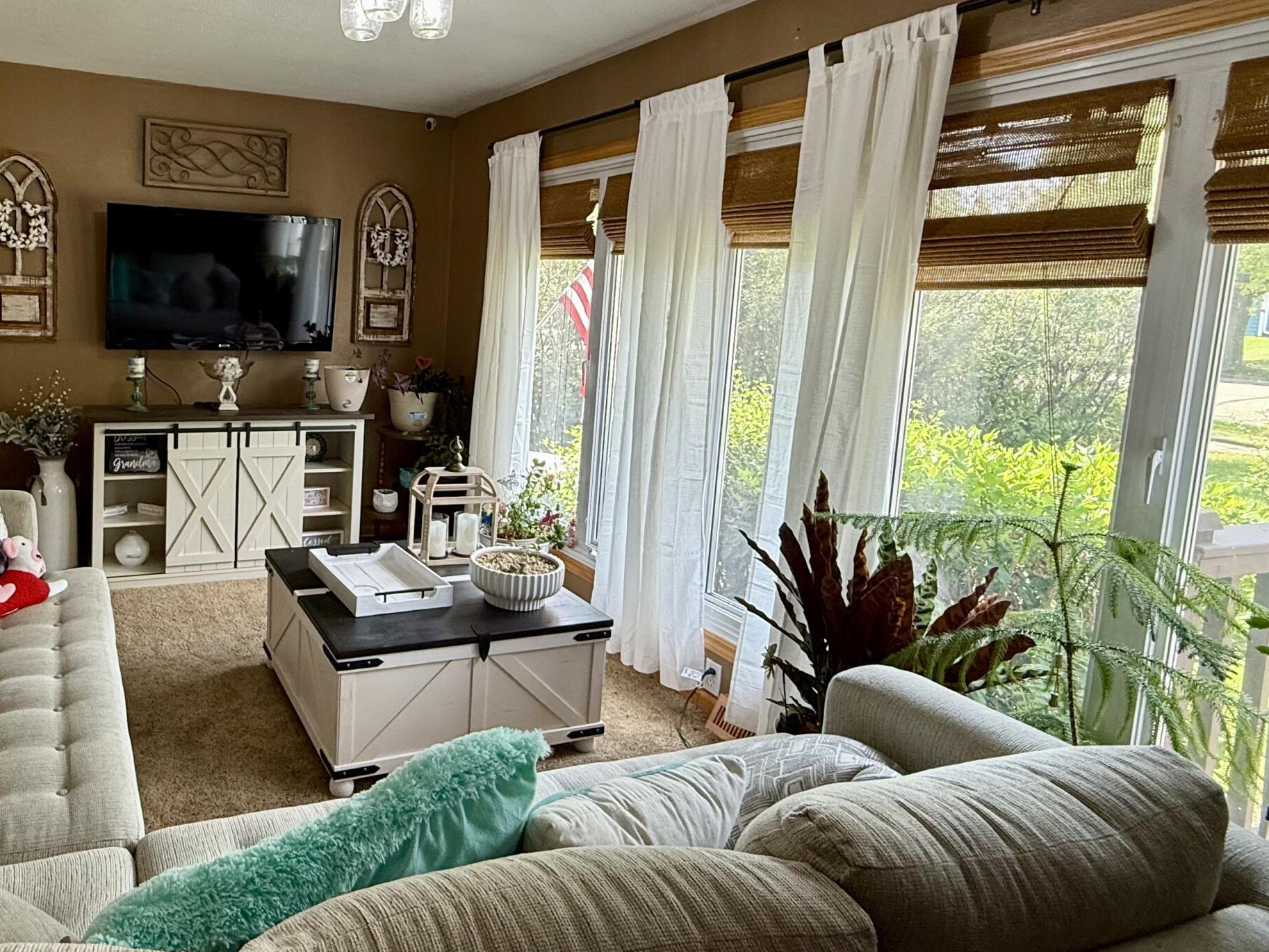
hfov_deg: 70.6
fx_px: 843
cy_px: 381
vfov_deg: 58.4
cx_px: 372
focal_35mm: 23
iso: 125
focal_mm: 2.22
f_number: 2.2
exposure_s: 1/120
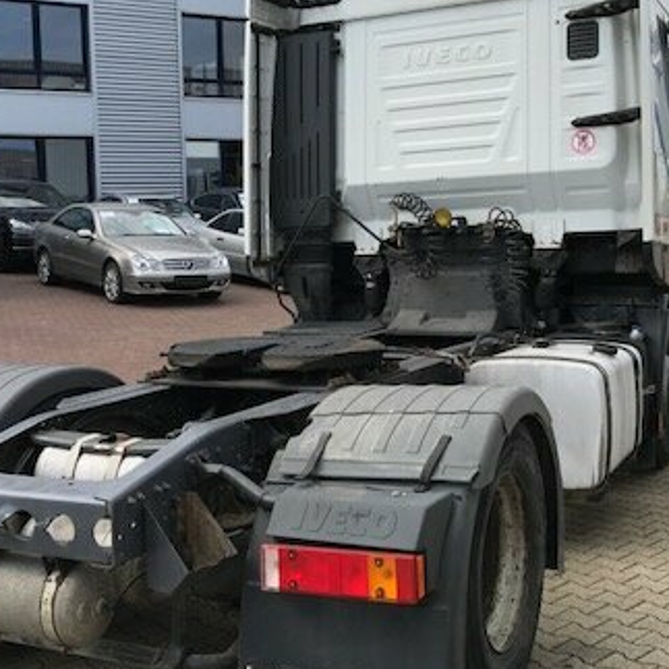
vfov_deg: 34.6
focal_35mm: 49
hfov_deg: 34.6
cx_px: 300
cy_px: 294
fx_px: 1071
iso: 20
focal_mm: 3.99
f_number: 1.8
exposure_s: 1/1429
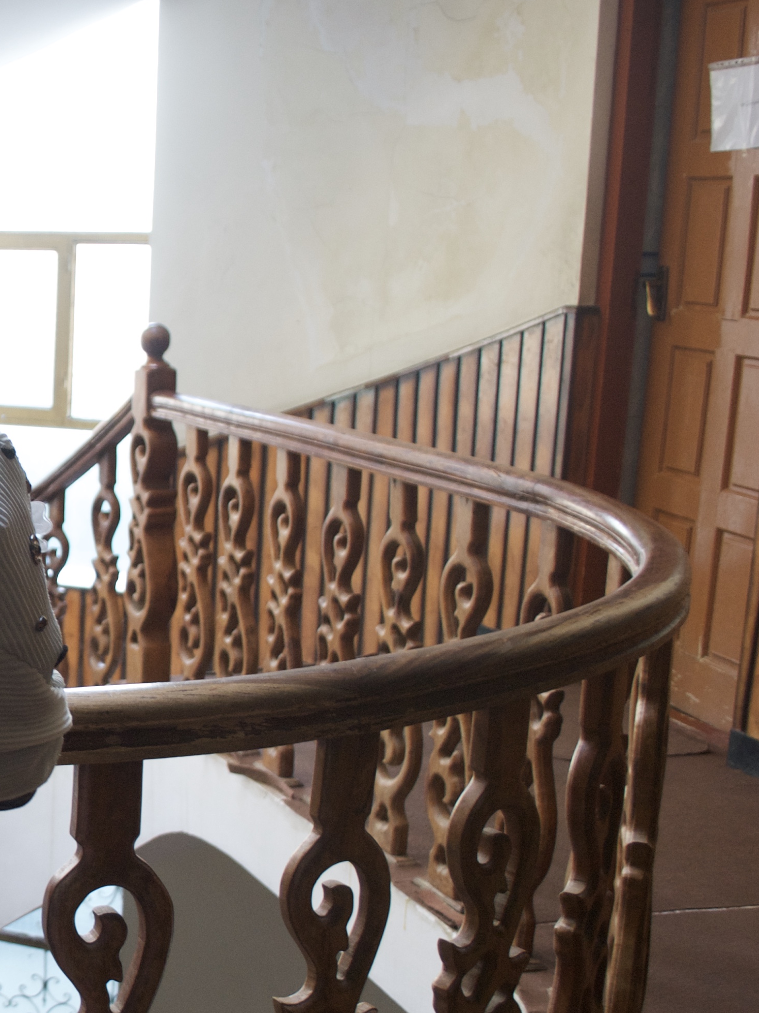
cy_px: 593
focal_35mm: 57
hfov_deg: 22.9
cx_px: -218
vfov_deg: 33.7
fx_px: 1667
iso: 400
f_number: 3.8
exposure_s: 1/25
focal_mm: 20
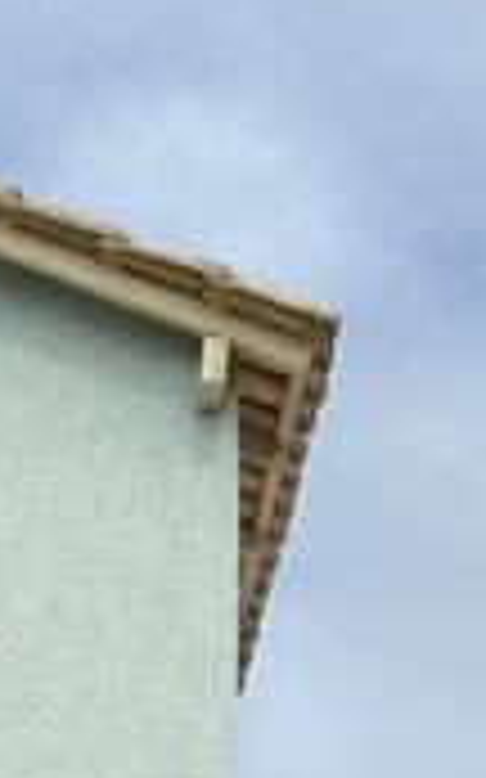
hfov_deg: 7.0
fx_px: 3945
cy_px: 1772
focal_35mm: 186
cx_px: -153
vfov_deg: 10.1
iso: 32
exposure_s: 1/3401
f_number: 1.8
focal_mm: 4.25
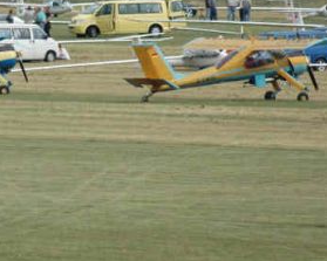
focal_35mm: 1209
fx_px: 11697
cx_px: -22
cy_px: 90
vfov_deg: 1.3
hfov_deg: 1.6
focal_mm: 300
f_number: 4
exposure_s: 1/1600
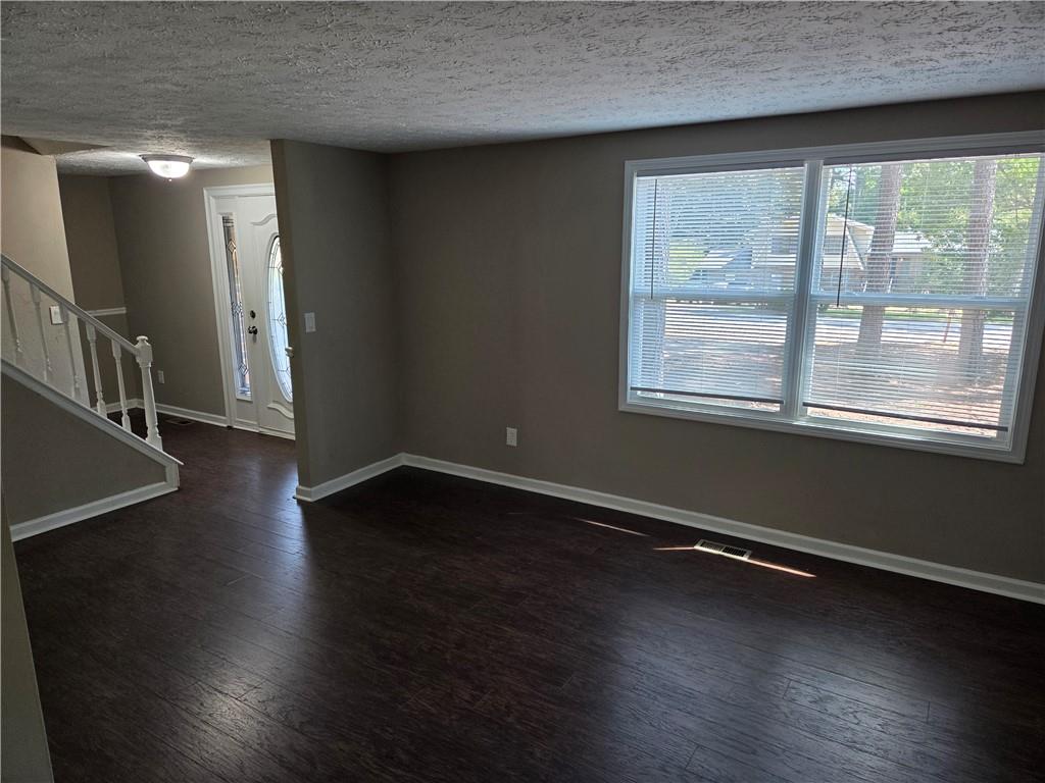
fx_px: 694
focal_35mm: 23
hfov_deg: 73.9
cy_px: 392
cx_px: 522
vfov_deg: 58.9
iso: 250
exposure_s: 1/120
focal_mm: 5.4
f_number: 1.8
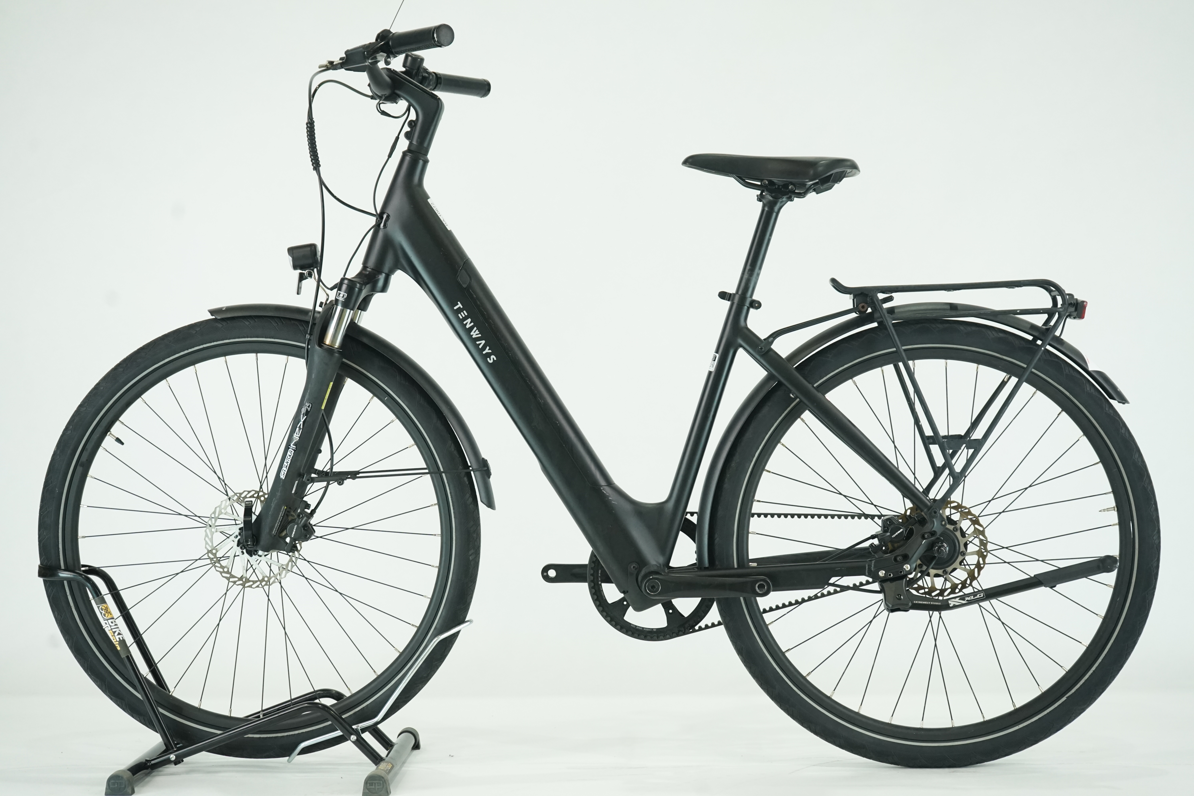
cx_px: 597
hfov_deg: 35.1
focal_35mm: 57
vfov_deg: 23.8
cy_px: 398
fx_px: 1890
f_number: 6.3
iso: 2000
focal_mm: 57
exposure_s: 1/200
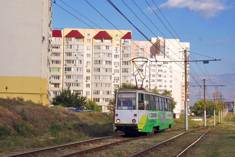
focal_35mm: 49
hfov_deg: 40.3
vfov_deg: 27.5
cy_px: 78
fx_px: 320
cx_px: 118
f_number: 7.1
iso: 125
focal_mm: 18.02
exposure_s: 1/500
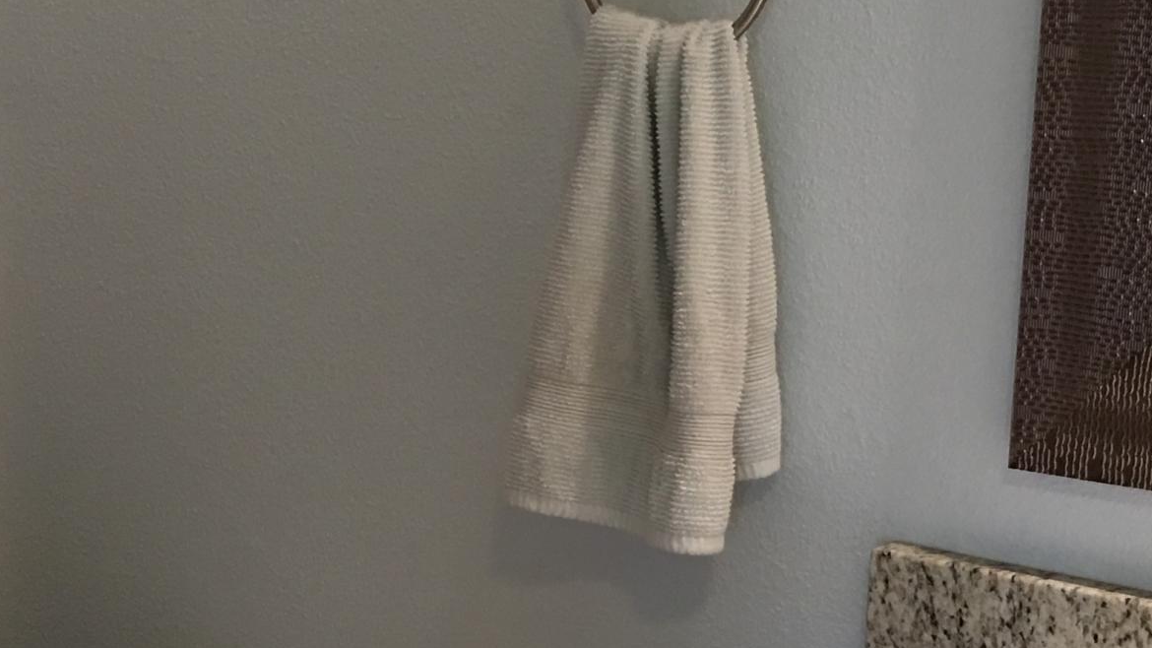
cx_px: 462
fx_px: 2474
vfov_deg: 14.7
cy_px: 632
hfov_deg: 26.2
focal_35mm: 81
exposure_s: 1/15
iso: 64
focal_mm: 4.15
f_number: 2.2
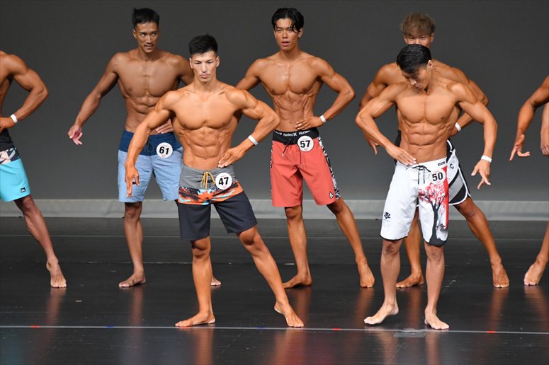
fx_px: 4801
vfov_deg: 4.4
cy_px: 182
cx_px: 274
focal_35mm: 315
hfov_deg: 6.5
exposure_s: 1/400
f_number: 5.6
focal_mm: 210
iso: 4000
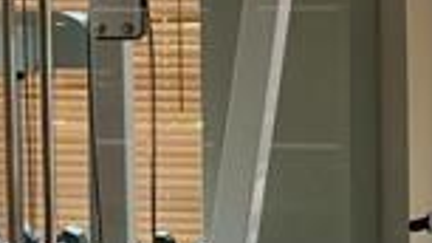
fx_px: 1695
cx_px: 802
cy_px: 136
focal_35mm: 148
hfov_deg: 13.0
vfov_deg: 8.2
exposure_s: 1/85
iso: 100
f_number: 1.8
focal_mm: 4.25
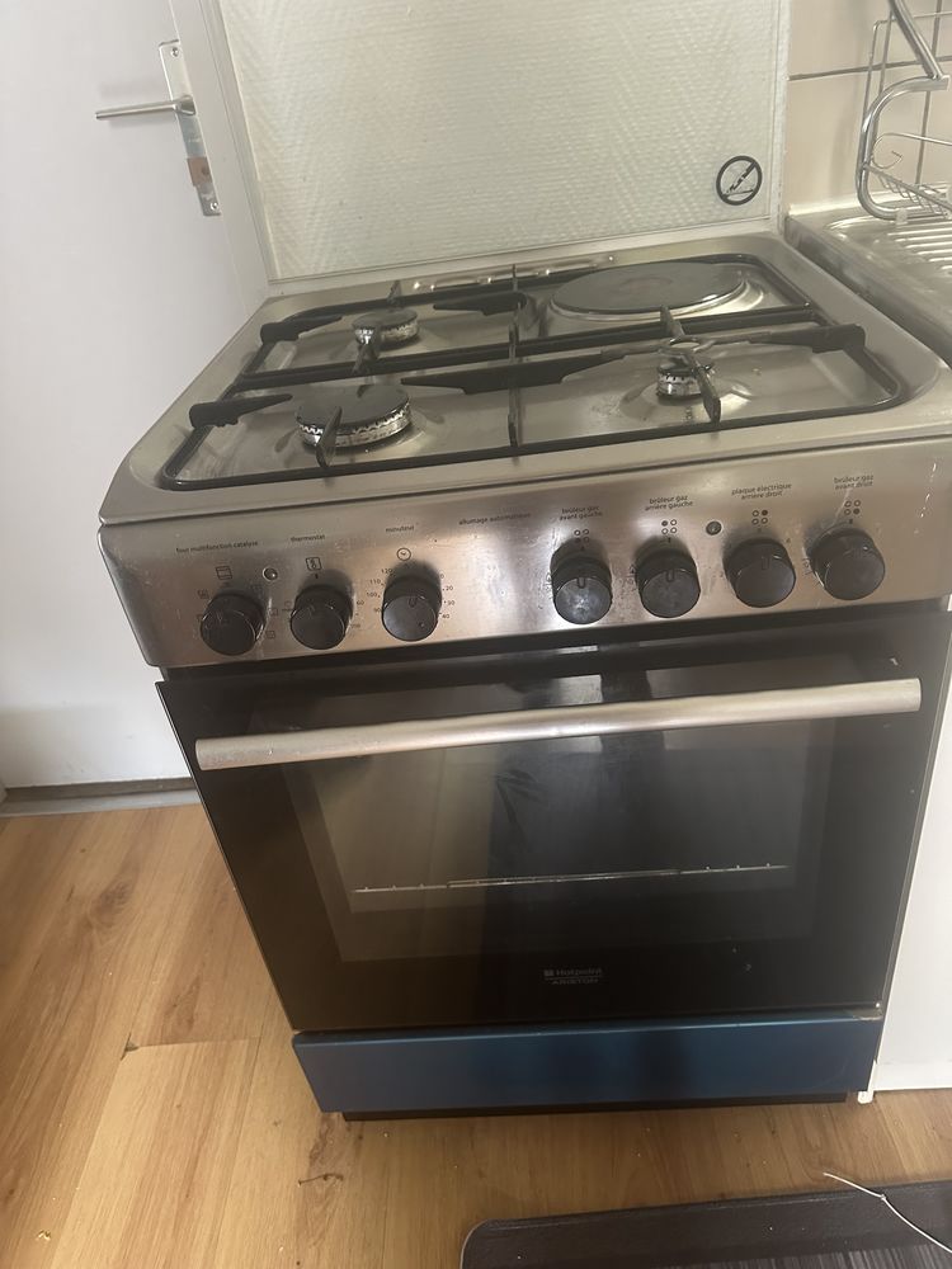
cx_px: 476
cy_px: 634
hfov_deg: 56.8
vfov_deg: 71.6
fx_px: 880
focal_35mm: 24
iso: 640
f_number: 1.78
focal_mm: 6.86
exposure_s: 1/33
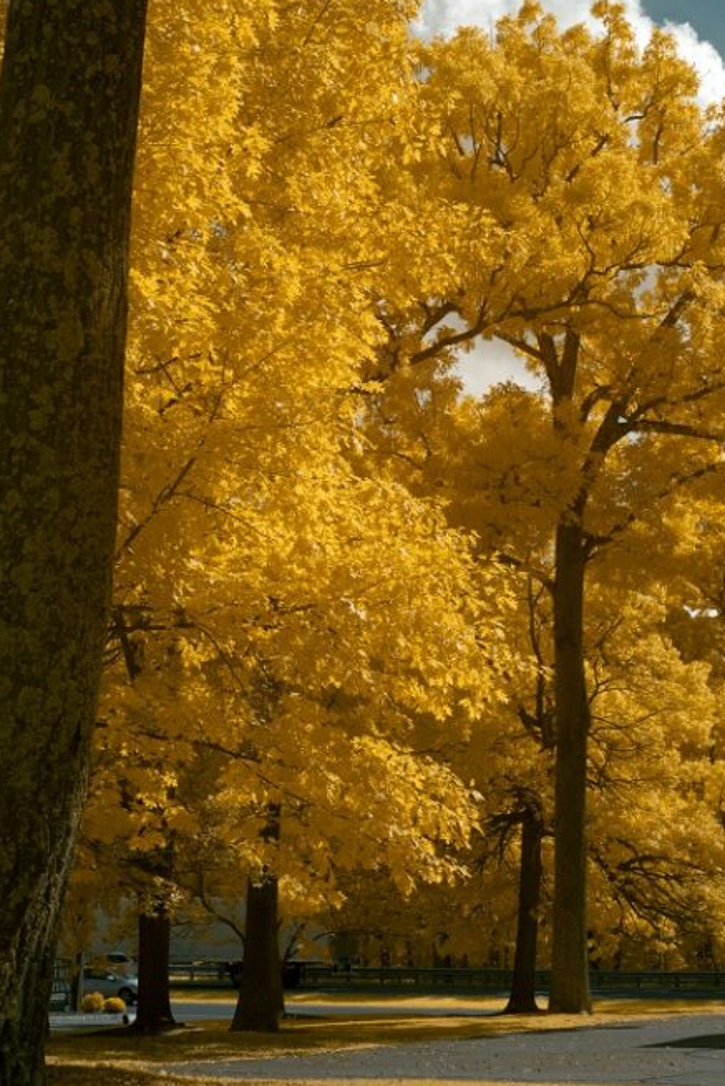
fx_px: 2264
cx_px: 372
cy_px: 356
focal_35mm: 75
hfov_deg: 18.2
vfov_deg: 26.8
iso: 100
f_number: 8
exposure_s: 1/1000
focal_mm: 48
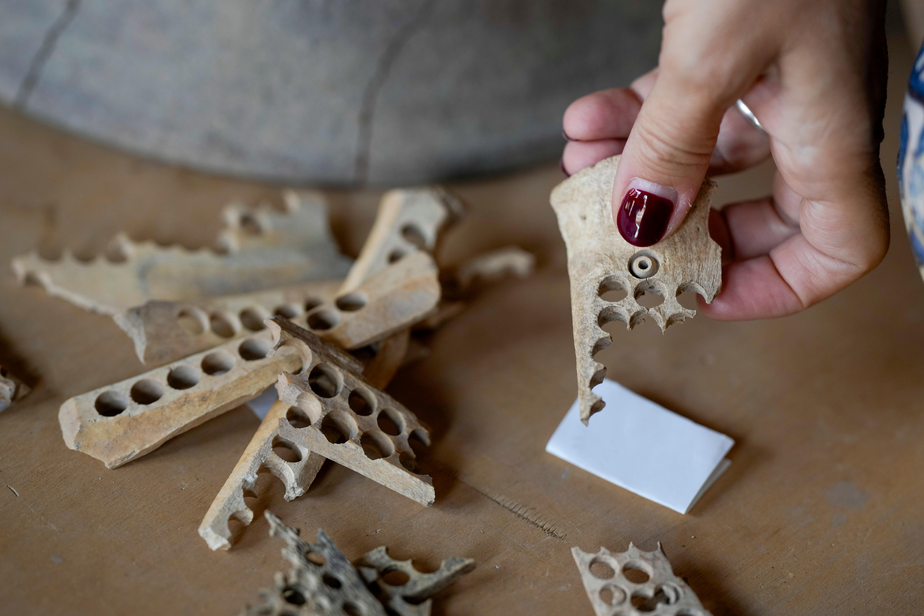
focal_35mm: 135
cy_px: 308
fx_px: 3465
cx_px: 462
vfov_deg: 10.2
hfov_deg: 15.2
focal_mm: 135
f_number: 2.8
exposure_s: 1/500
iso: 500
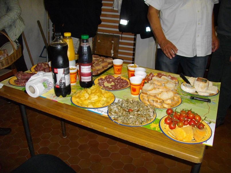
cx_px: 116
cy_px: 86
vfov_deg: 45.5
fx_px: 207
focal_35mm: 31
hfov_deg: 58.3
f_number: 2.9
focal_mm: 5.7
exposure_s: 1/50
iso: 200
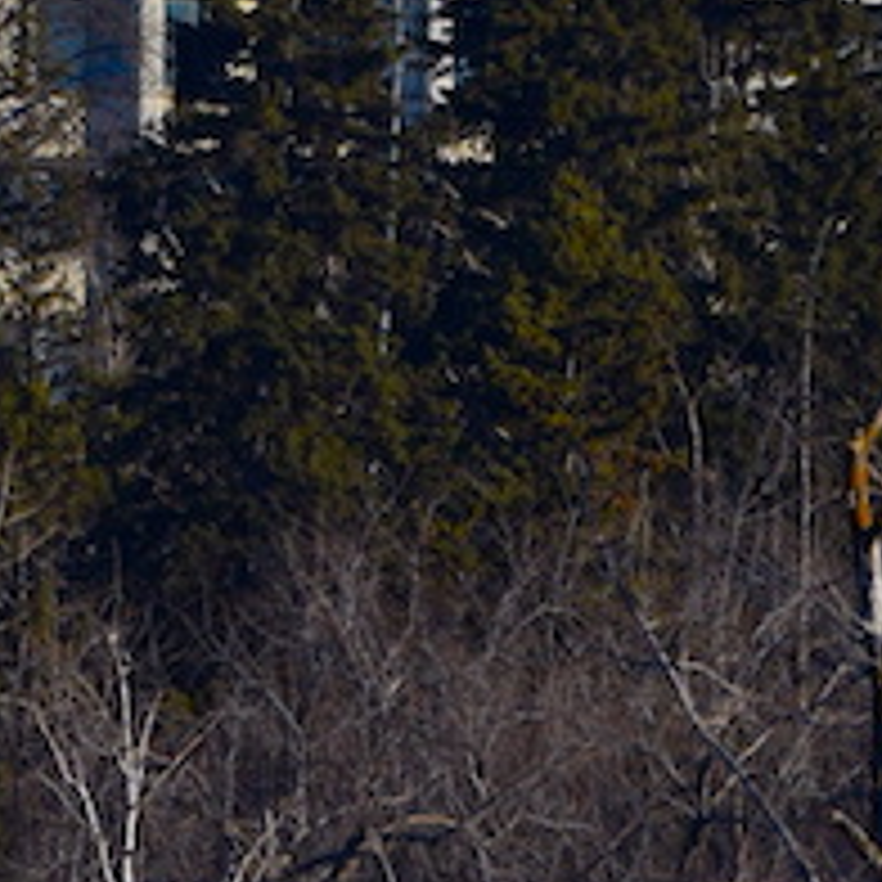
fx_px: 35947
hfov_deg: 1.4
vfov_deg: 1.4
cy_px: -704
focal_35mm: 1247
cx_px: -238
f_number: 7.1
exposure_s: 1/800
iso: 200
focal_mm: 150
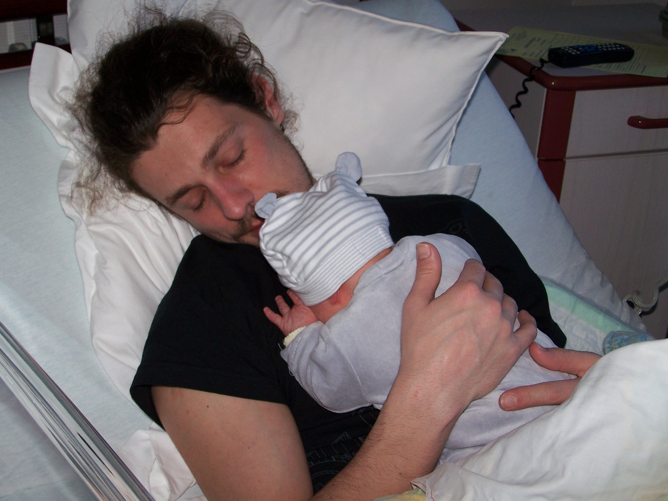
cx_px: 334
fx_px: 1081
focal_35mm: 56
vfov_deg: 26.1
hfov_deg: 34.3
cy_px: 250
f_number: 3.1
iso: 80
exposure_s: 1/60
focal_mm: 9.3
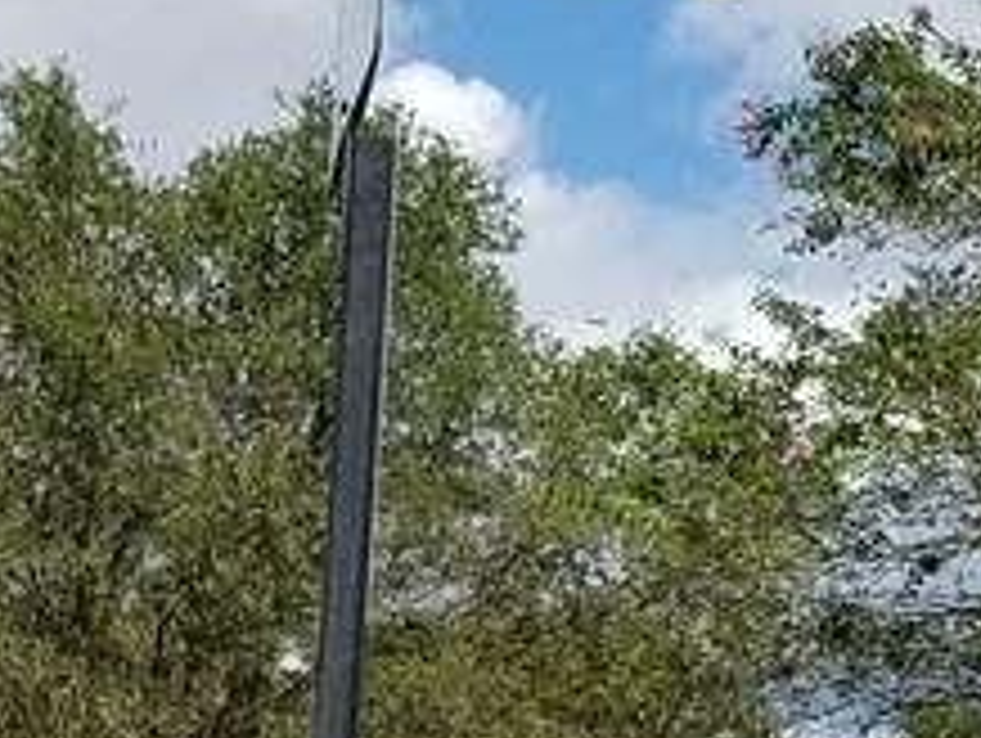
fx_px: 3461
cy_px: 806
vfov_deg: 12.0
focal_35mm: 122
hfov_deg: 14.1
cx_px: 1822
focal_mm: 4.2
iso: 50
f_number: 1.7
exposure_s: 1/3128
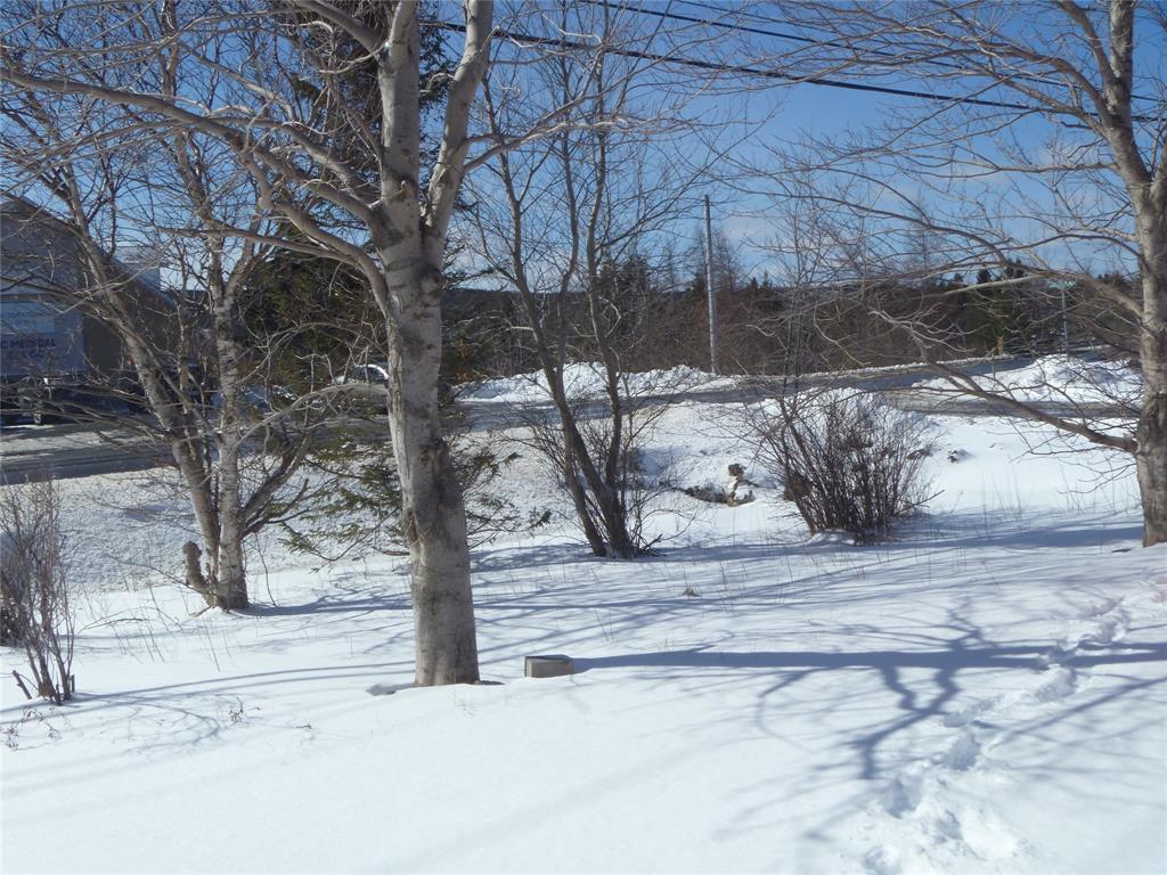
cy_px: 438
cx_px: 584
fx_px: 1180
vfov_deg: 40.7
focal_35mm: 35
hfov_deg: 52.6
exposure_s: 1/500
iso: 80
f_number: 5.6
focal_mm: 6.3
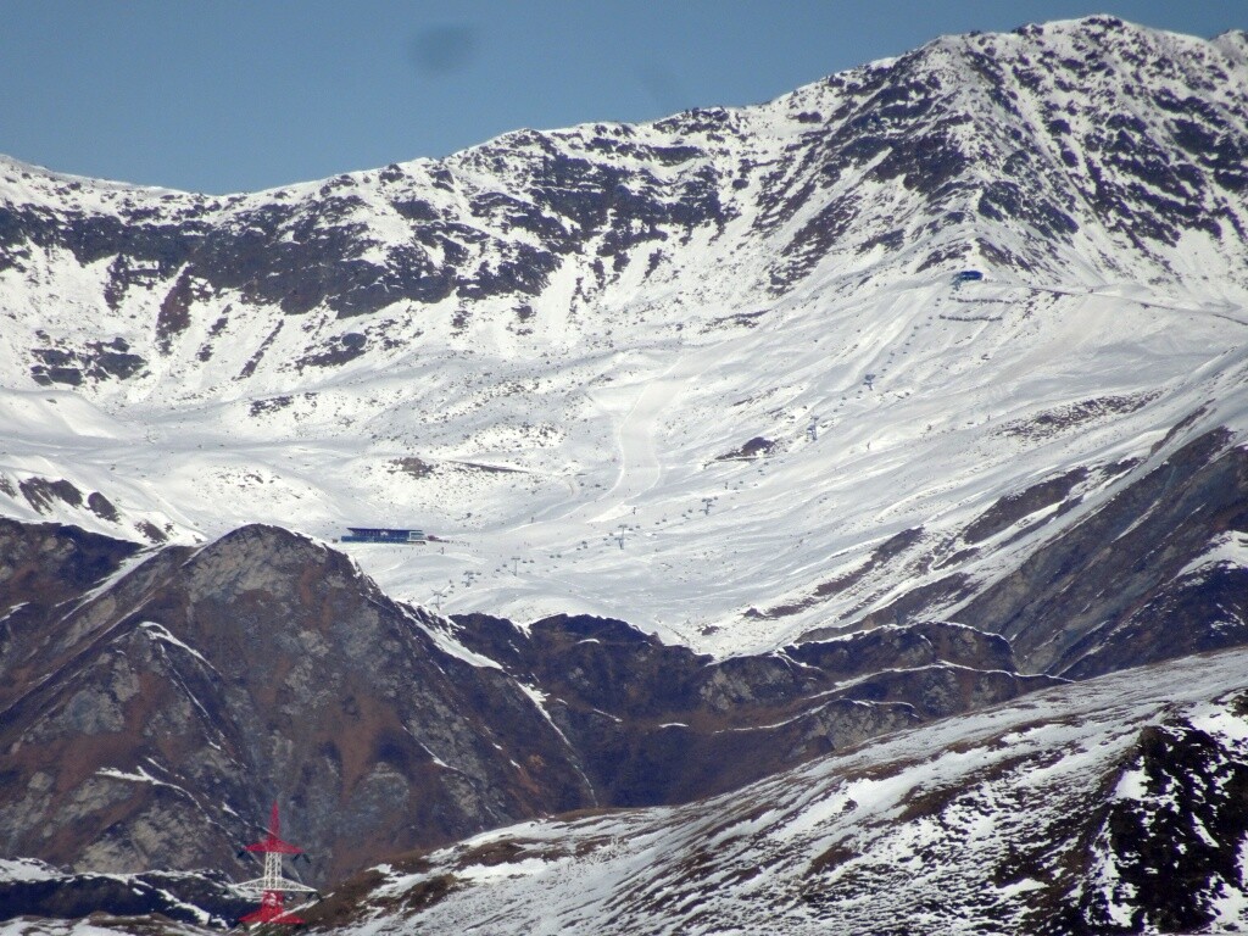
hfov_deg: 2.8
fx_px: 25958
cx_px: 624
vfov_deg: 2.1
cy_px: 468
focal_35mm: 720
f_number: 6.4
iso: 80
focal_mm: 123
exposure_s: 1/1000
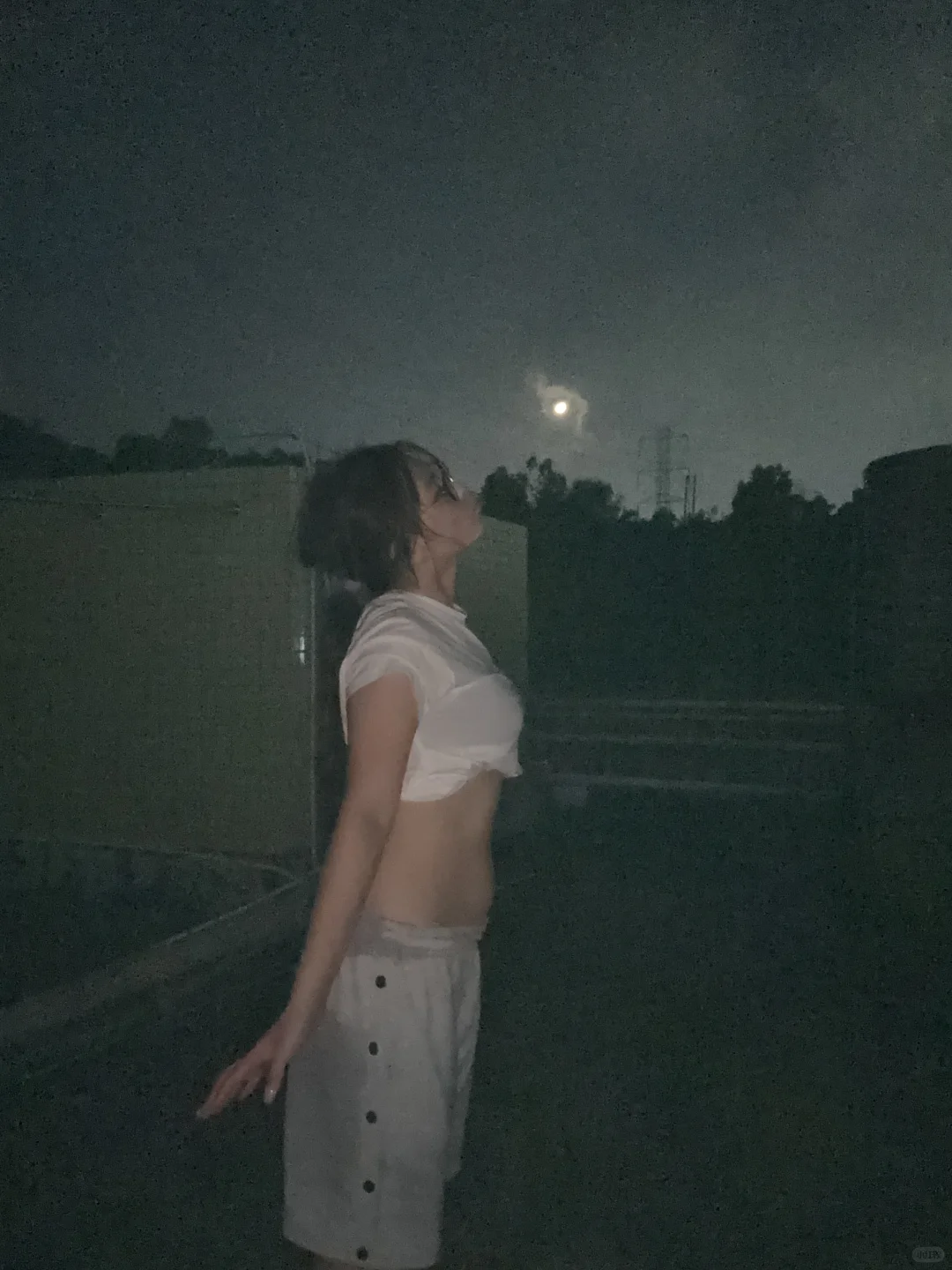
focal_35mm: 30
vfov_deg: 60.0
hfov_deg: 46.8
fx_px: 1100
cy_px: 635
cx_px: 476
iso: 2000
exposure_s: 1/16
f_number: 1.9
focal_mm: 2.69
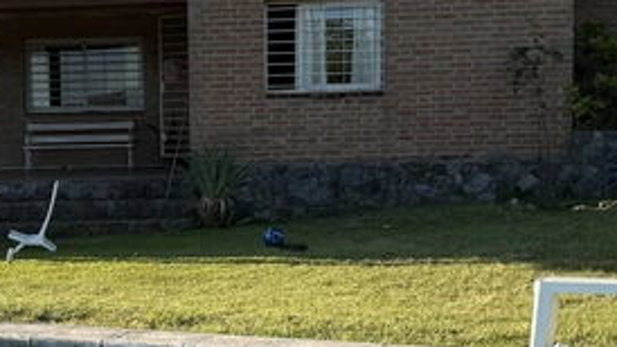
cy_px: 210
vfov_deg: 28.3
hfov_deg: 46.2
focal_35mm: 42
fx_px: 687
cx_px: 137
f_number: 1.78
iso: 80
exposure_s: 1/2801
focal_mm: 6.76
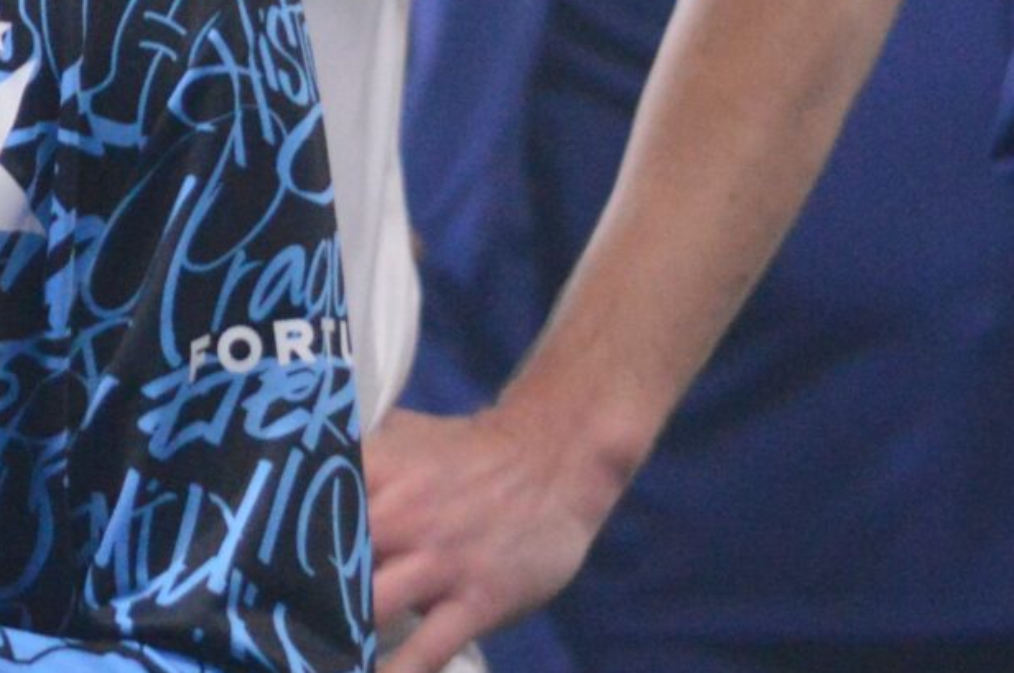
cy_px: -148
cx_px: -535
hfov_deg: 3.2
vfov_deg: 2.2
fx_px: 17890
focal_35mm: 636
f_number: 4.8
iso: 3200
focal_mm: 102
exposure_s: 1/250
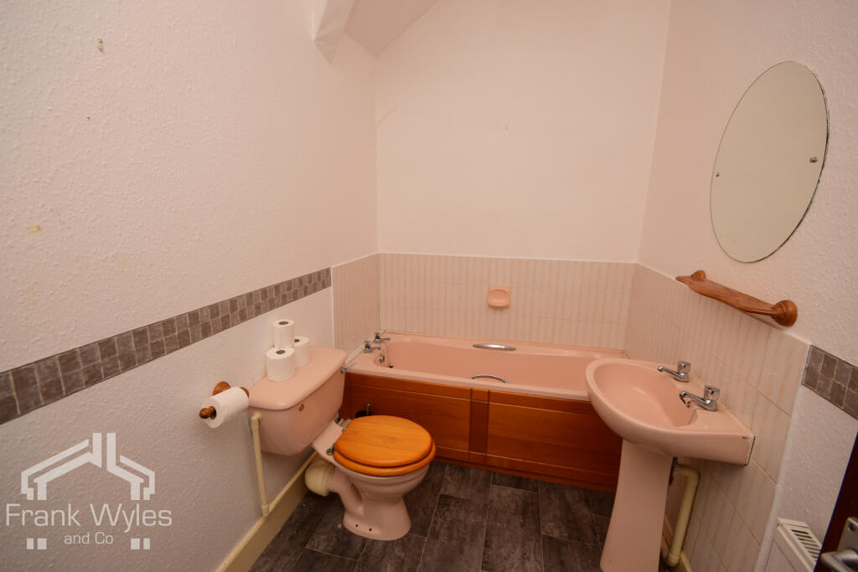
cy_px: 286
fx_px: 358
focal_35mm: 15
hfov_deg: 100.4
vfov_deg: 77.3
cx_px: 429
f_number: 10
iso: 100
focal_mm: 10
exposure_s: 1/60
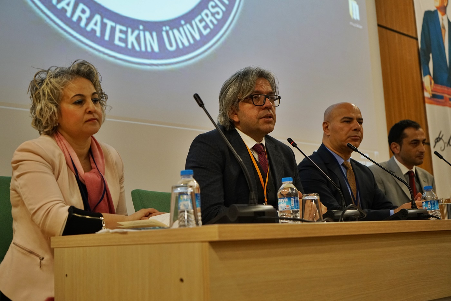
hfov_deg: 42.7
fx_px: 576
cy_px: 150
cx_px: 226
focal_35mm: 46
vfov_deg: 29.3
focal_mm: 46
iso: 2500
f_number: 4
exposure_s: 1/160
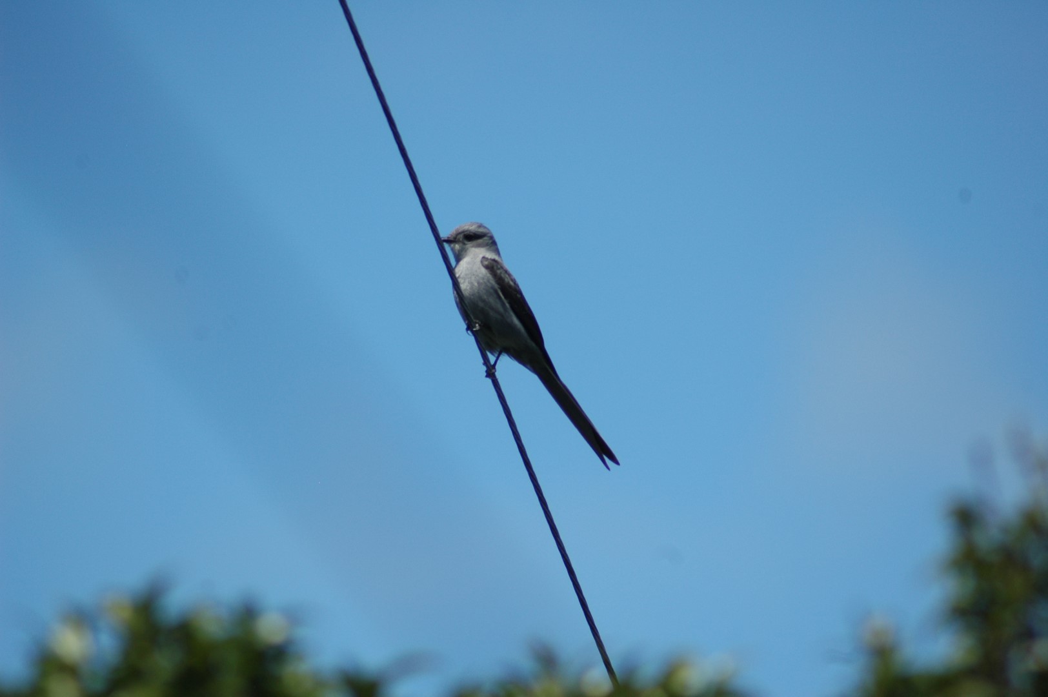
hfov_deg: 4.6
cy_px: 348
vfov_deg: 3.1
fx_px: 13089
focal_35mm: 450
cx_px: 524
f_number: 5.6
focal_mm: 300
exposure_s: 1/1000
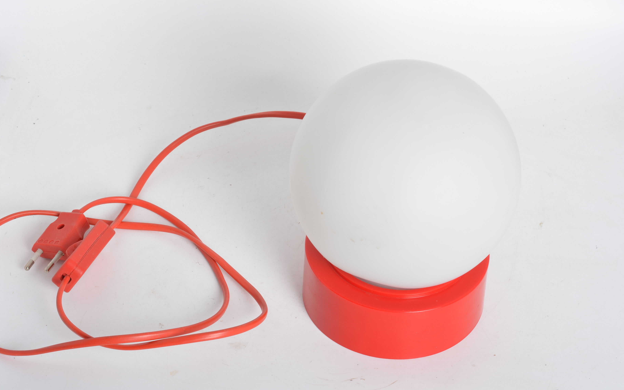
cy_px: 197
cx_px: 310
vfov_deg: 16.9
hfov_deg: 26.8
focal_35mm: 77
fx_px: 1310
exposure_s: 1/125
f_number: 11
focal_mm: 50
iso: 100
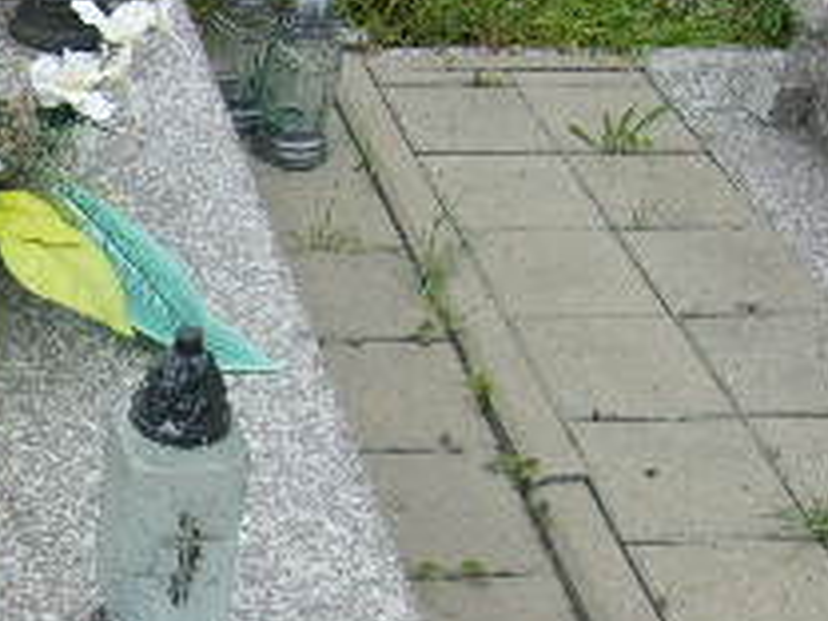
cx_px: -111
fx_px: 1985
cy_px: 295
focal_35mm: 83
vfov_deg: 17.8
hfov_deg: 22.1
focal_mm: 4.9
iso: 80
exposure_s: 1/180
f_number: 3
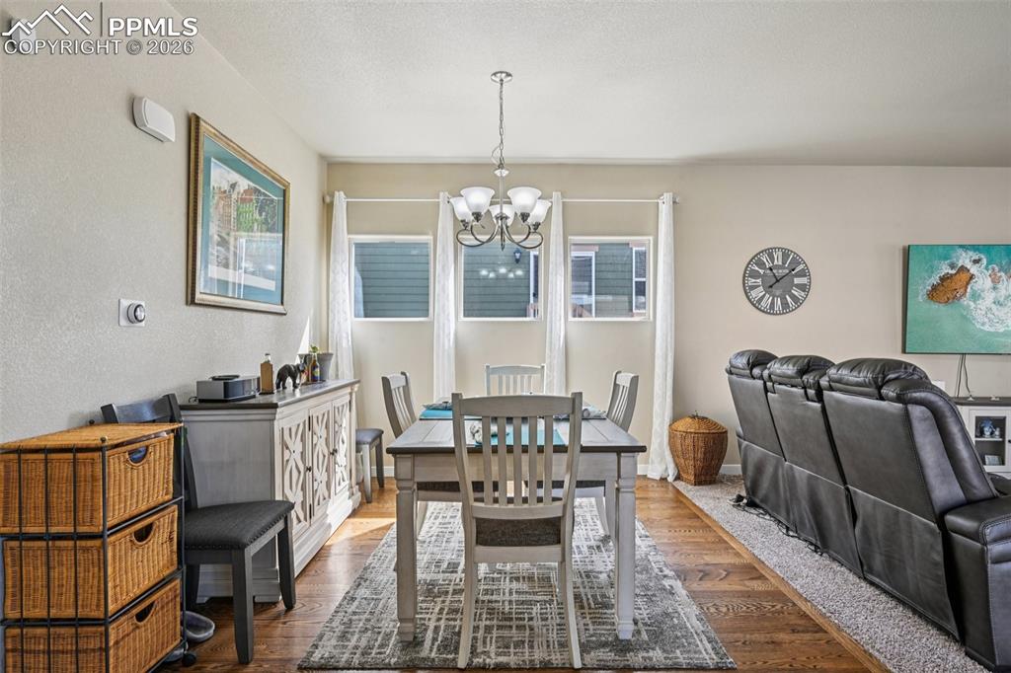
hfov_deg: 86.9
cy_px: 336
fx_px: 533
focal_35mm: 19
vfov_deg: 64.5
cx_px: 506
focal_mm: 19
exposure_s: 1/20
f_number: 11
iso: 360
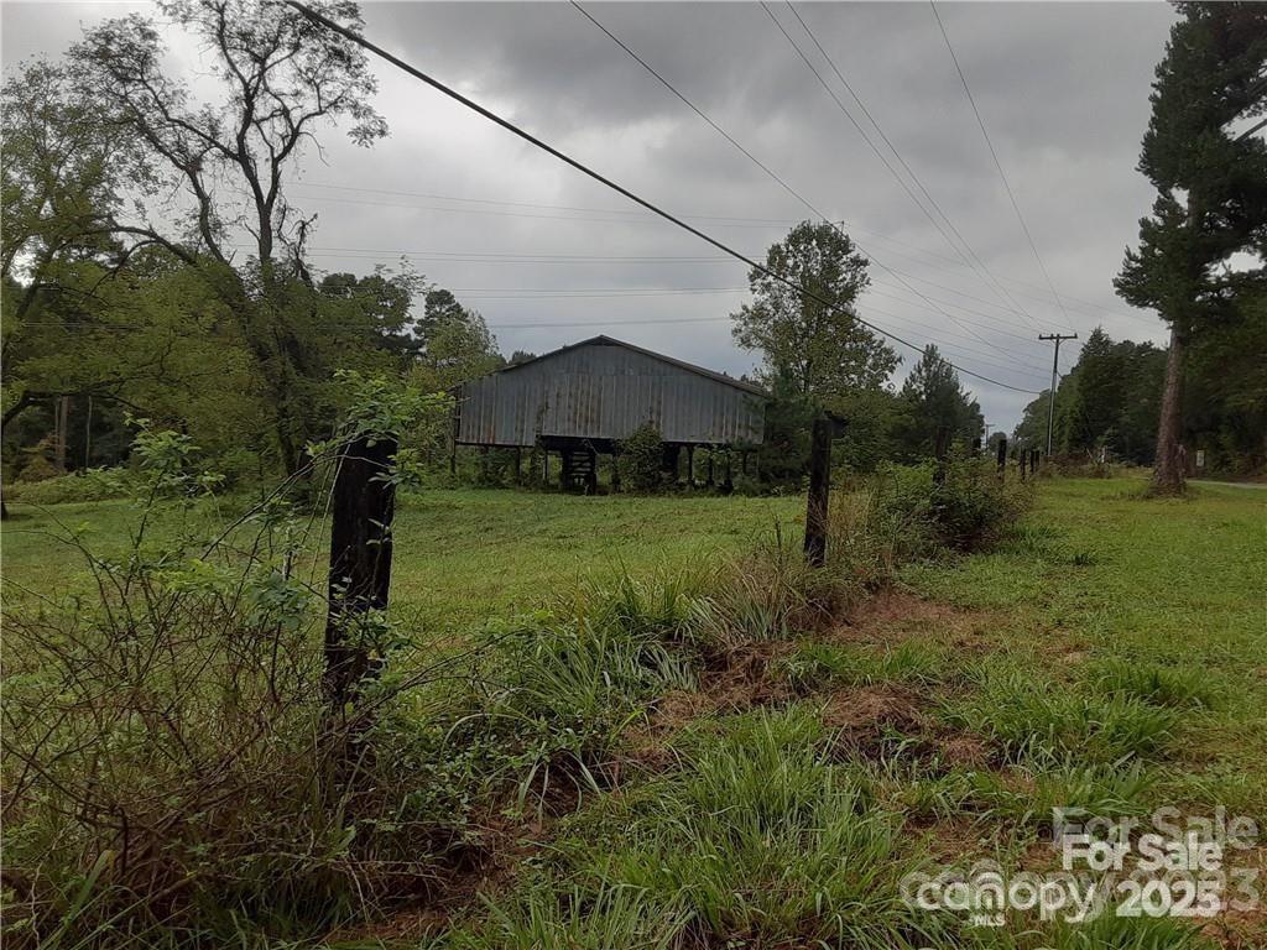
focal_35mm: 27
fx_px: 988
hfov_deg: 65.3
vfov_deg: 51.4
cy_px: 475
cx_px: 634
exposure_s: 1/1252
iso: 40
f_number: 1.9
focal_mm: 2.91
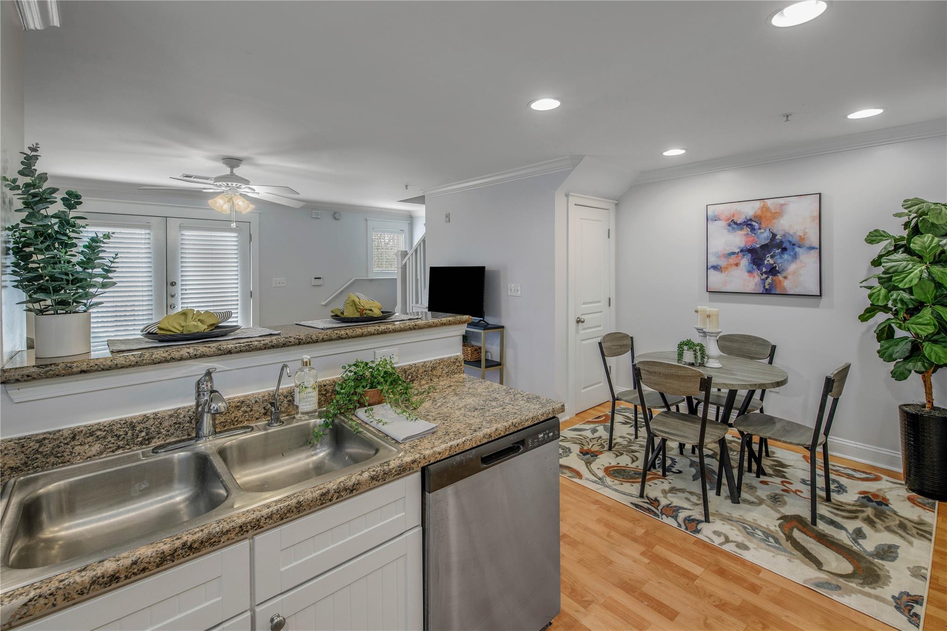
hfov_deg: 100.4
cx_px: 474
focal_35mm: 15
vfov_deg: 77.3
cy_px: 316
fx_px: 395
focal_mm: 15
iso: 250
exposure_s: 1/4
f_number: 7.1
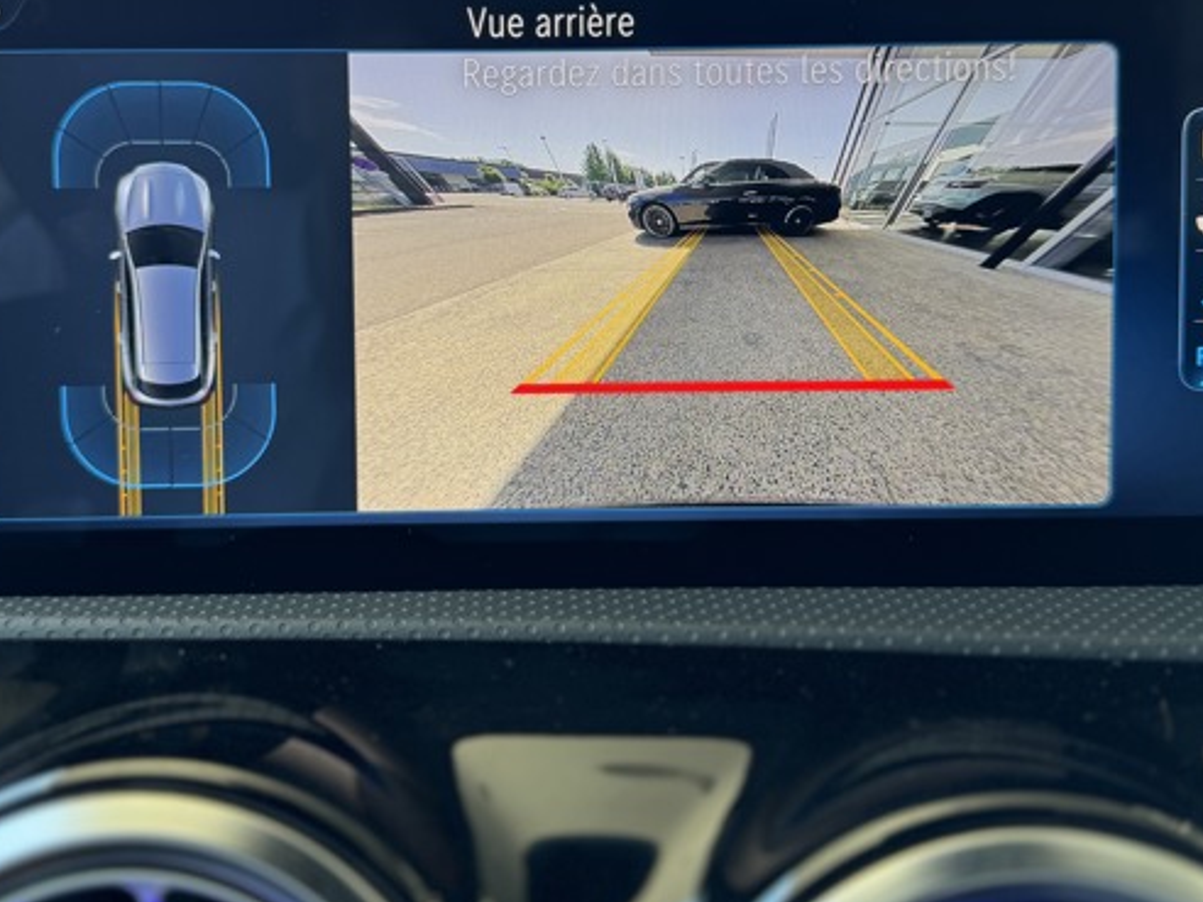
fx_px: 1355
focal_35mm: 39
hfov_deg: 47.8
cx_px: 550
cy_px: 323
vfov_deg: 36.5
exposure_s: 1/210
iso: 80
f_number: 1.78
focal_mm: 6.76
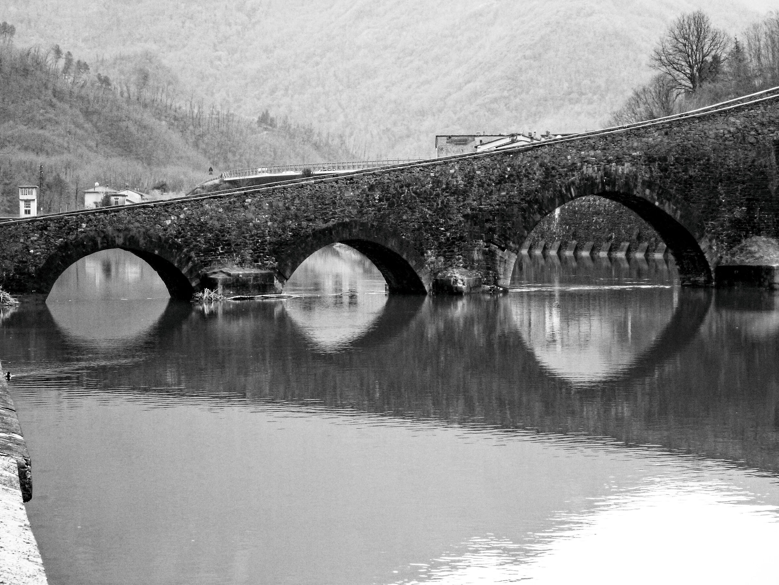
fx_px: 2318
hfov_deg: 19.1
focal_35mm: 103
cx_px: 390
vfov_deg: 14.4
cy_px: 292
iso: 400
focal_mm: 18.3
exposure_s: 1/100
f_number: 5.7
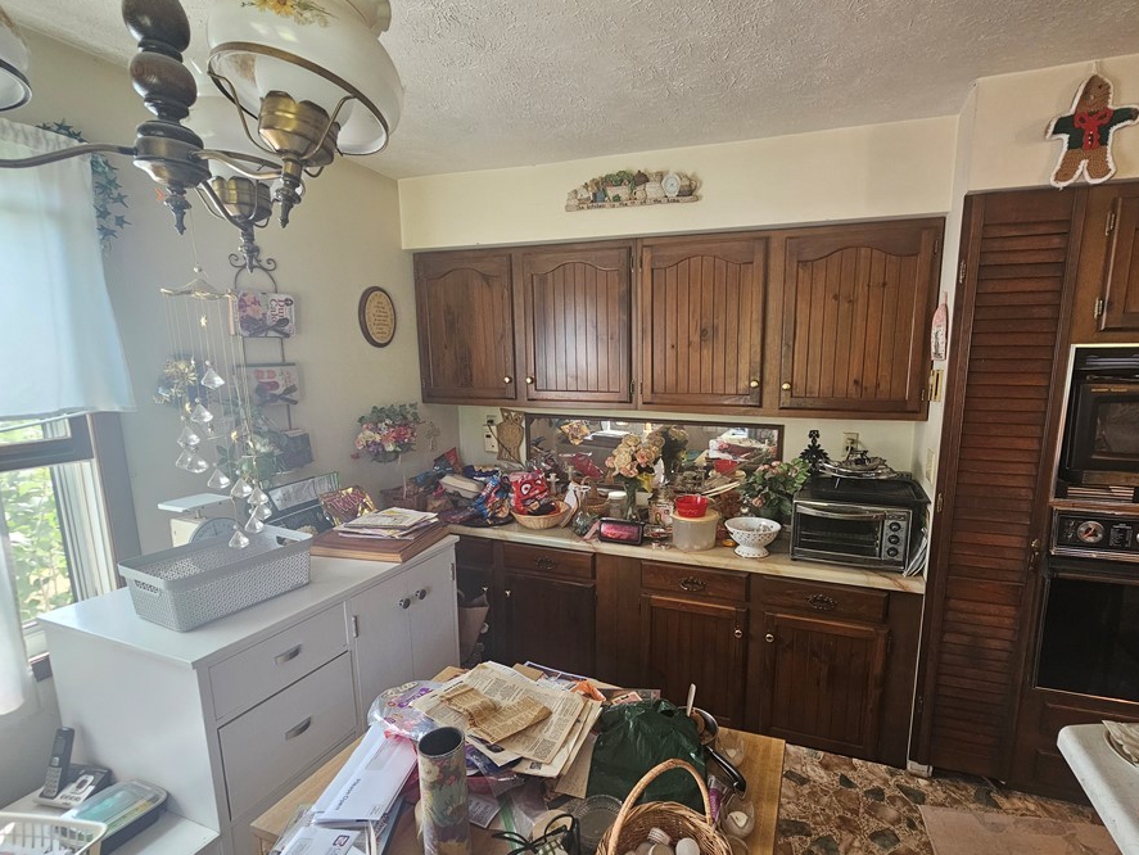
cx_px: 638
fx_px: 494
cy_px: 447
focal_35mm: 15
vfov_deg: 81.7
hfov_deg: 97.7
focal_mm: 2.2
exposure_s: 1/60
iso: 160
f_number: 2.2
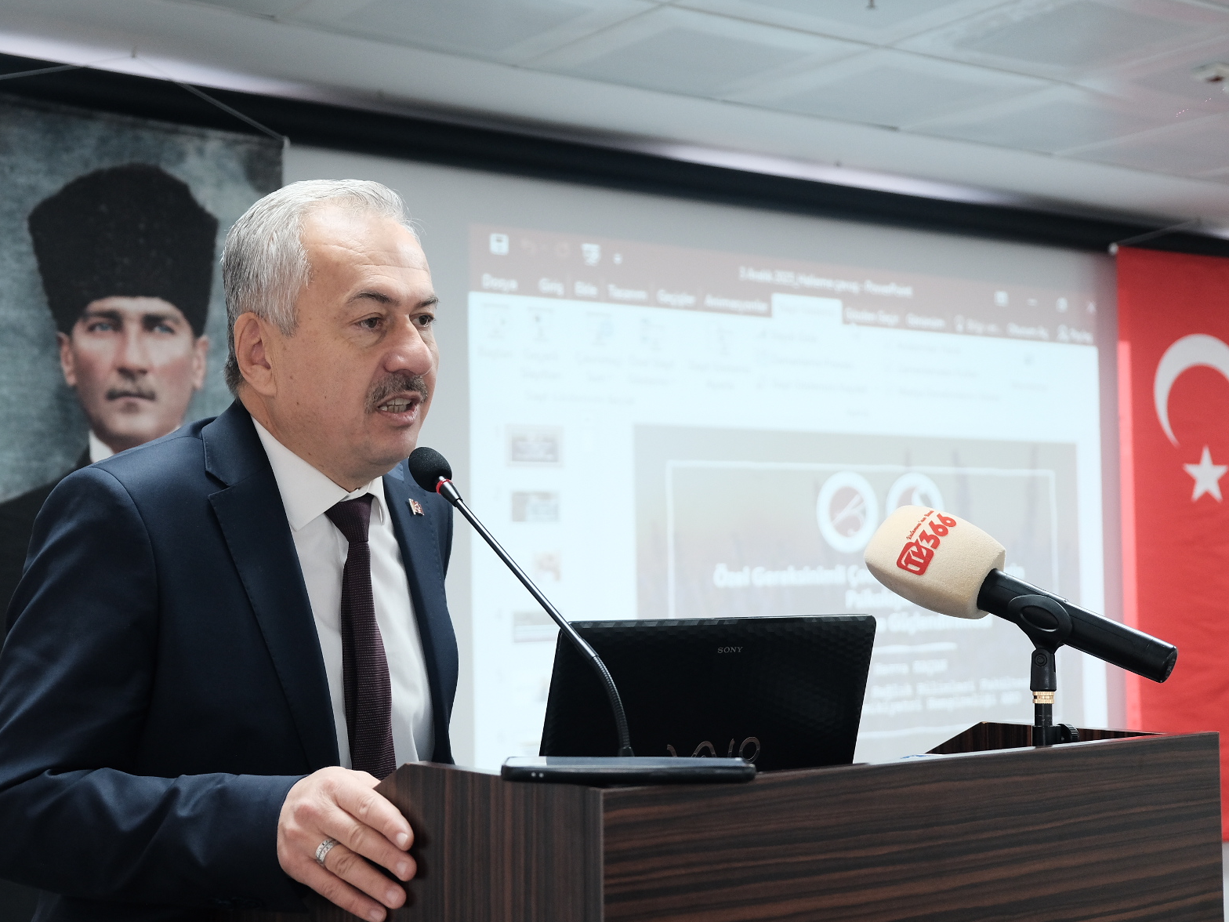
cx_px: 616
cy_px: 463
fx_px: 1740
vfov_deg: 29.7
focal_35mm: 49
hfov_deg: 38.9
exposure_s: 1/100
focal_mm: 30.2
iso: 1250
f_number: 3.6
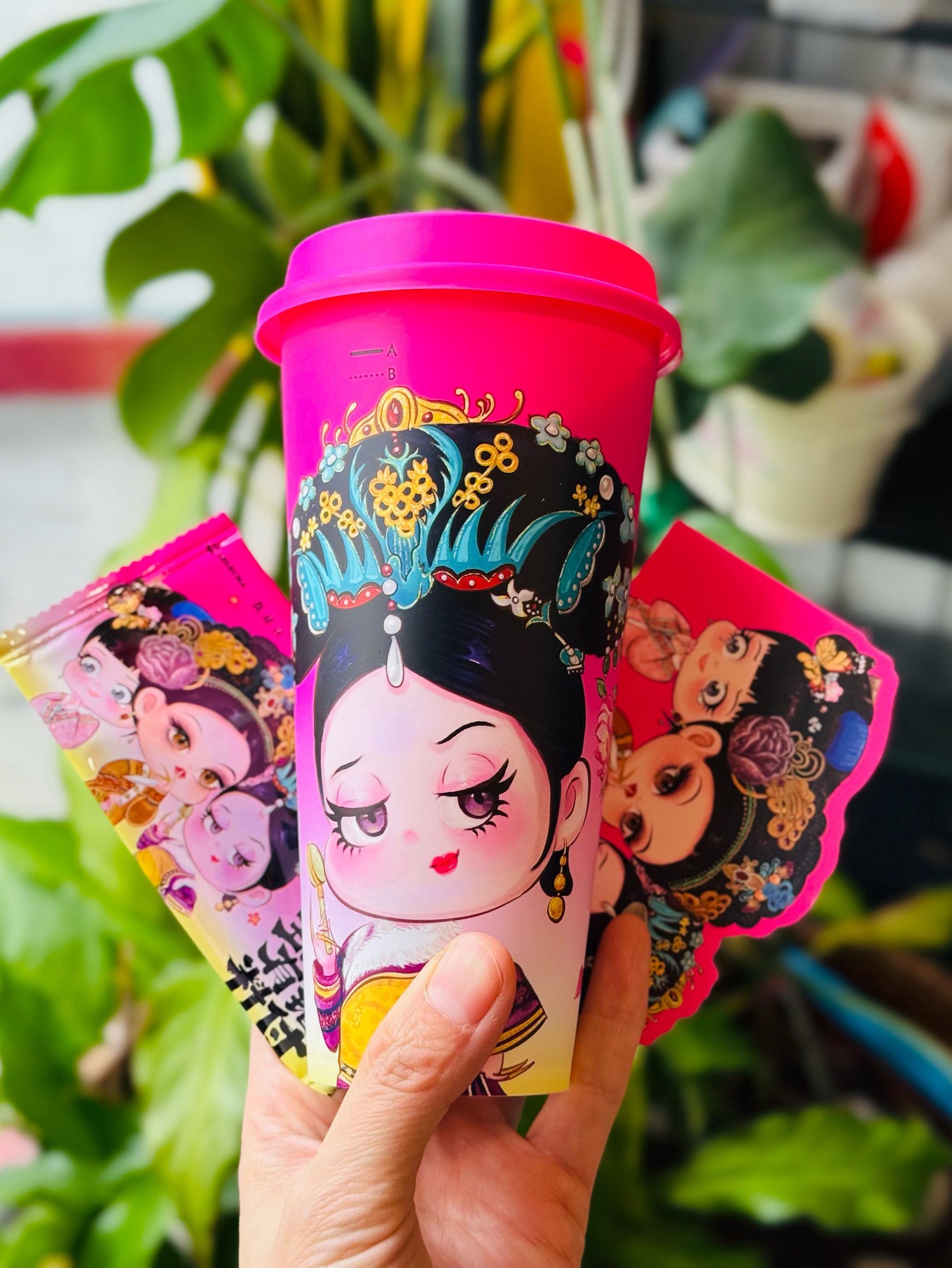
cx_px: 476
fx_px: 1760
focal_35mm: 48
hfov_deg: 30.3
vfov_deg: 39.7
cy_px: 634
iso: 50
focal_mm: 6.76
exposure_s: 1/121
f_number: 1.78
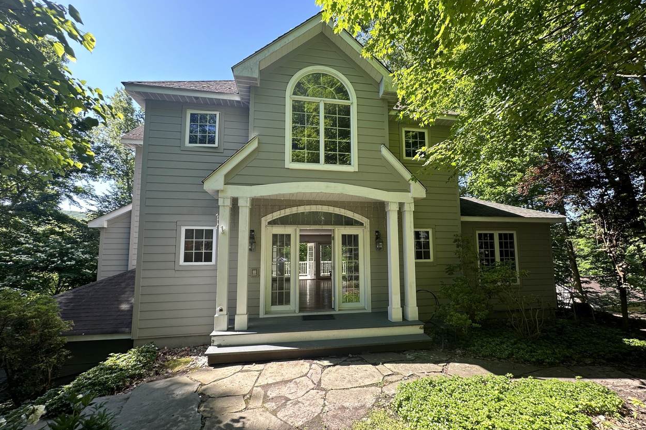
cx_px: 331
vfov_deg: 77.2
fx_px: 269
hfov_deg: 100.4
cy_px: 228
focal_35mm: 15
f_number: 2.2
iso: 40
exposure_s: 1/160
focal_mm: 2.22
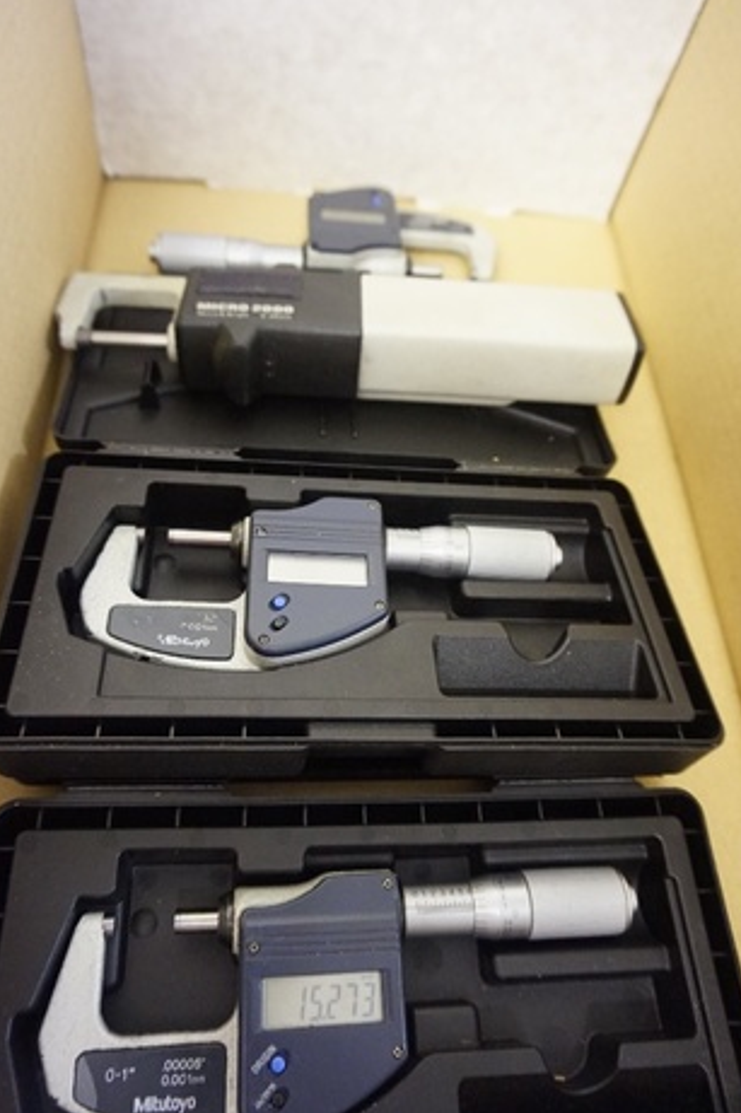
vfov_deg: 71.5
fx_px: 772
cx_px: 362
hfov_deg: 51.2
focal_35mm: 25
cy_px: 555
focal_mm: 16
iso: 3200
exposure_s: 1/40
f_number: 3.5
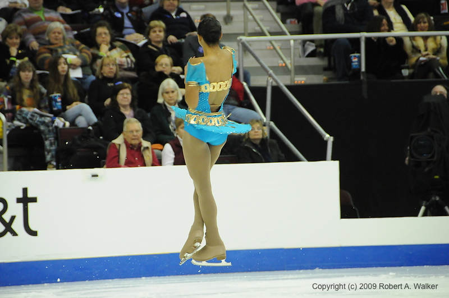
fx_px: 3176
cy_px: 149
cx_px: 224
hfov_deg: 8.1
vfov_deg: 5.4
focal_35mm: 255
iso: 3200
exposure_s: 1/640
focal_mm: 170
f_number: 5.6
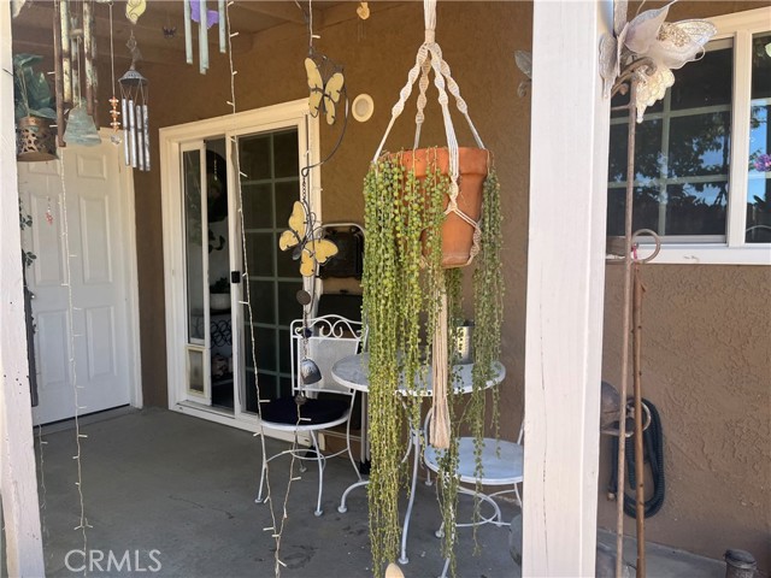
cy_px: 289
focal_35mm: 26
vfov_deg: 53.1
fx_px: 579
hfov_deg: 67.3
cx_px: 386
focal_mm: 5.1
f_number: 1.6
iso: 50
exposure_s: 1/487
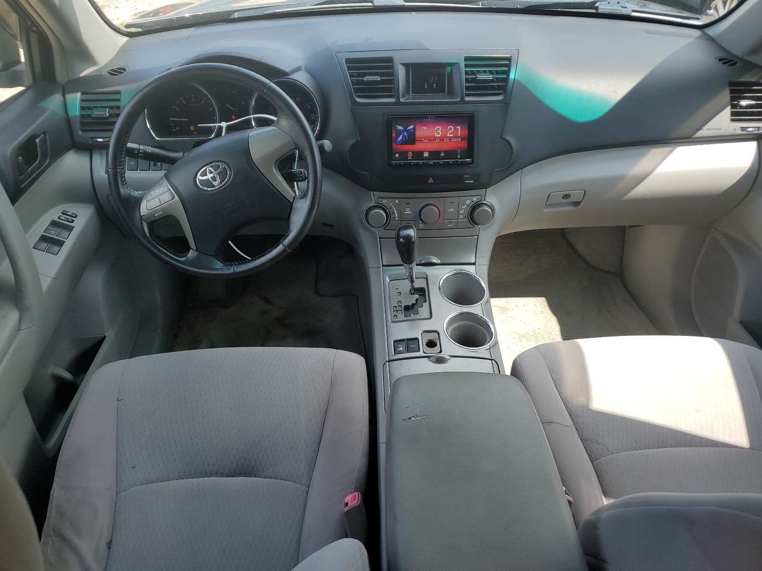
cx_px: 381
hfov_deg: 67.3
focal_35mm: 26
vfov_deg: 53.1
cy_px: 286
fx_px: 572
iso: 50
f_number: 1.5
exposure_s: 1/714
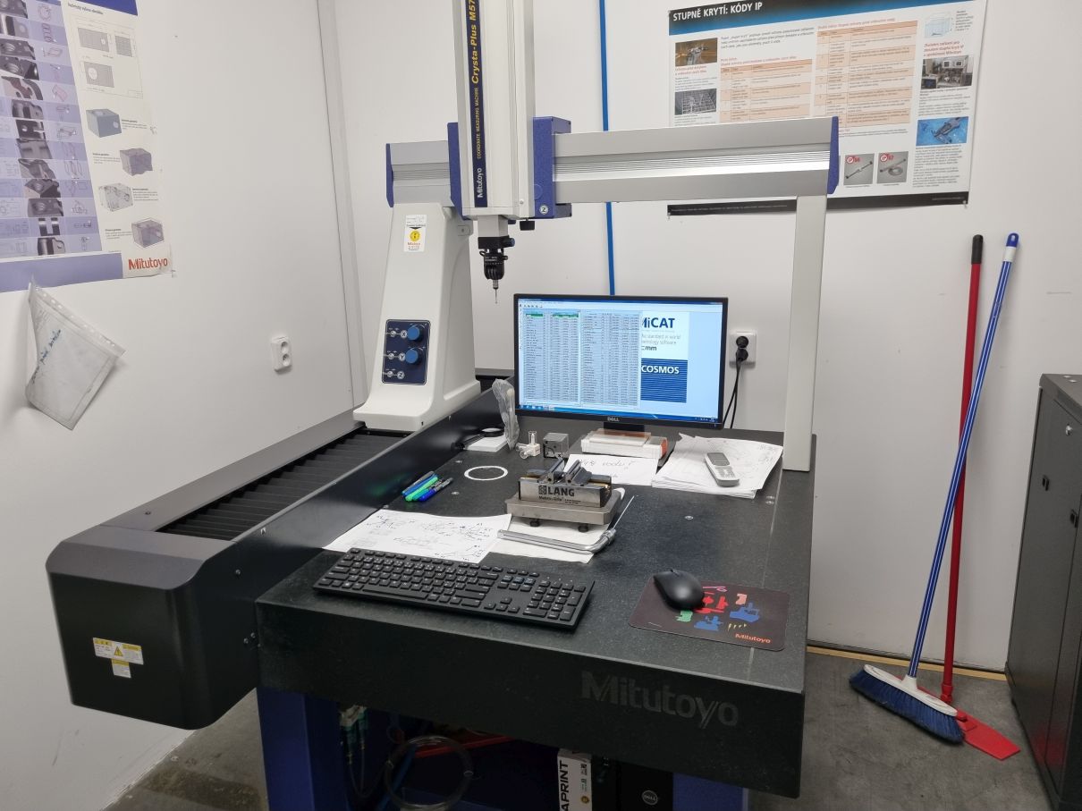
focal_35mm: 26
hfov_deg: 67.3
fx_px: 813
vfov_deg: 53.0
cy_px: 406
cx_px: 541
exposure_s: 1/100
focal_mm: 5.4
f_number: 1.8
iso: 125
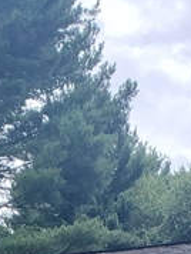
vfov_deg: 14.3
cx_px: -20
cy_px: 522
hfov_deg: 13.0
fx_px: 822
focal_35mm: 112
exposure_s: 1/582
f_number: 2.4
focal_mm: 4.3
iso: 50
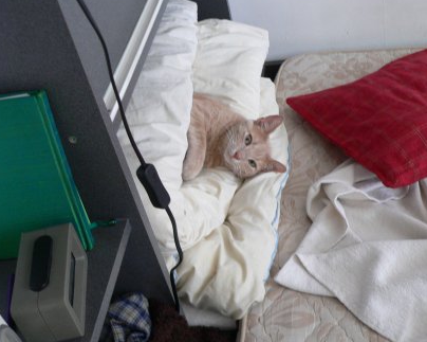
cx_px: 228
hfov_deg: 37.3
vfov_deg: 30.2
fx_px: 632
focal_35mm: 50
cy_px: 165
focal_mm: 7.7
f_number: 2.8
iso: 200
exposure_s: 1/8
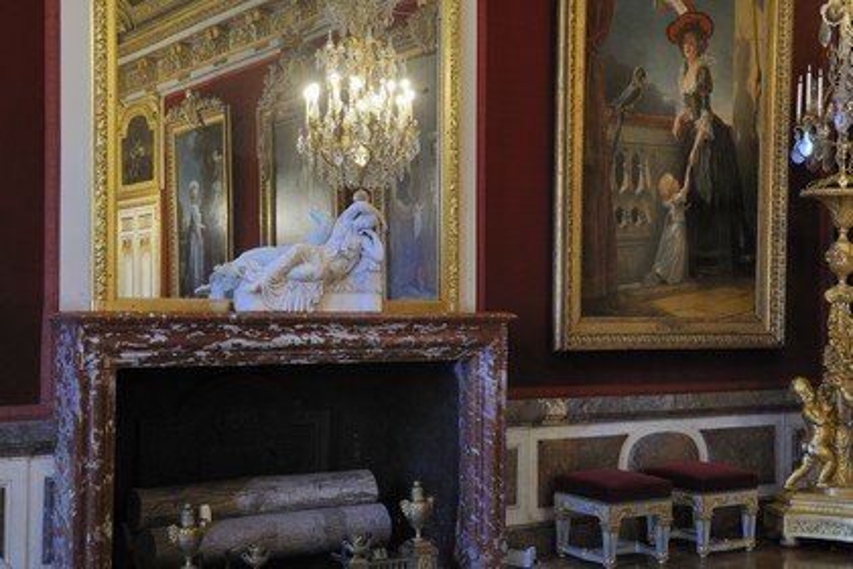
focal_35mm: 52
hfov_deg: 38.2
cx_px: 426
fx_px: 1232
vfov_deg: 26.0
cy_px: 284
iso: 200
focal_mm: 52
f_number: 11
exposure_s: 10
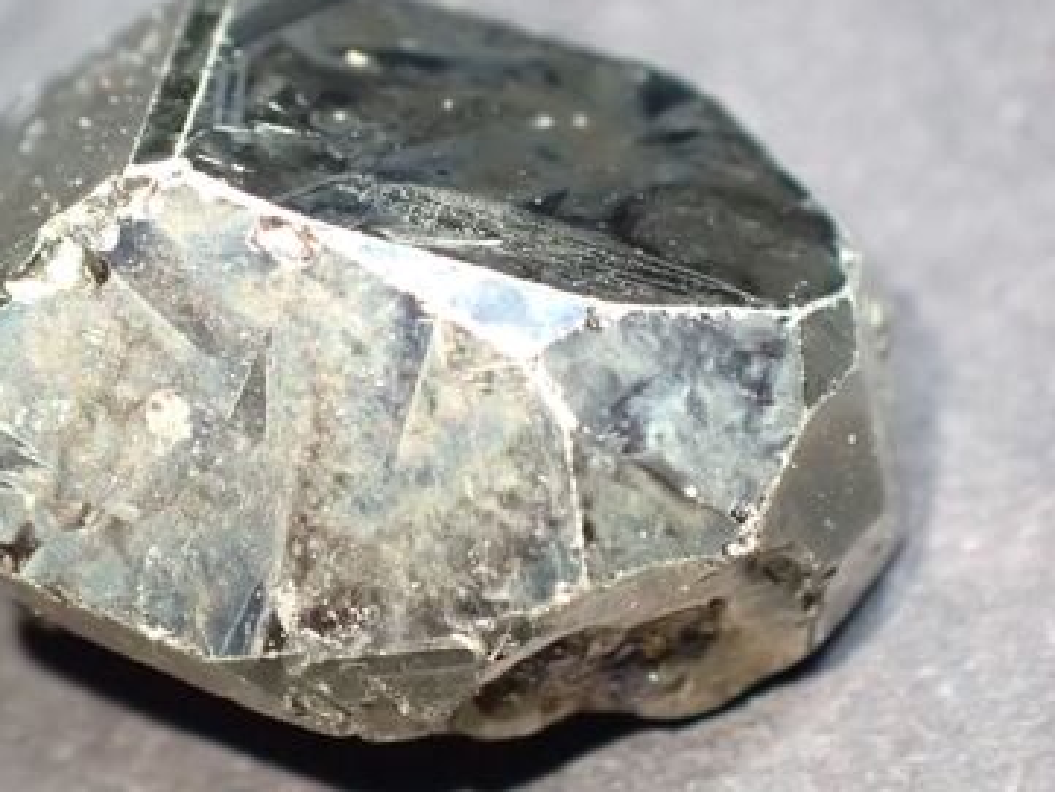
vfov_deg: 11.2
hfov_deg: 14.8
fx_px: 4055
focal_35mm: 133
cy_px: 386
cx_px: 362
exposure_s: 1/50
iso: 1600
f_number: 4.9
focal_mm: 18
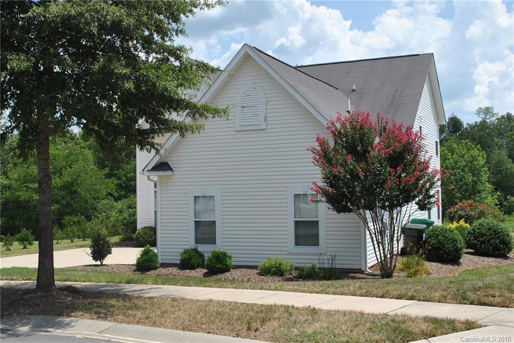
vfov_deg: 30.9
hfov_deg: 44.9
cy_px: 172
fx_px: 621
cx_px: 257
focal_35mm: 44
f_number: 8
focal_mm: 29
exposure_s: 1/250
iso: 100
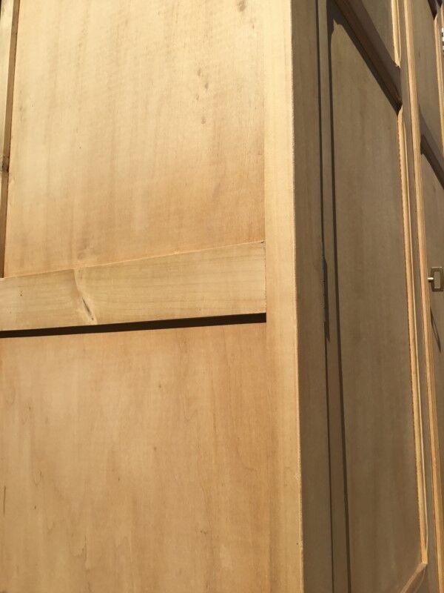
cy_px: 296
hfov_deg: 45.4
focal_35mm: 31
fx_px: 530
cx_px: 222
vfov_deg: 58.4
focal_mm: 3.3
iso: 25
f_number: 2.4
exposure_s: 1/3021
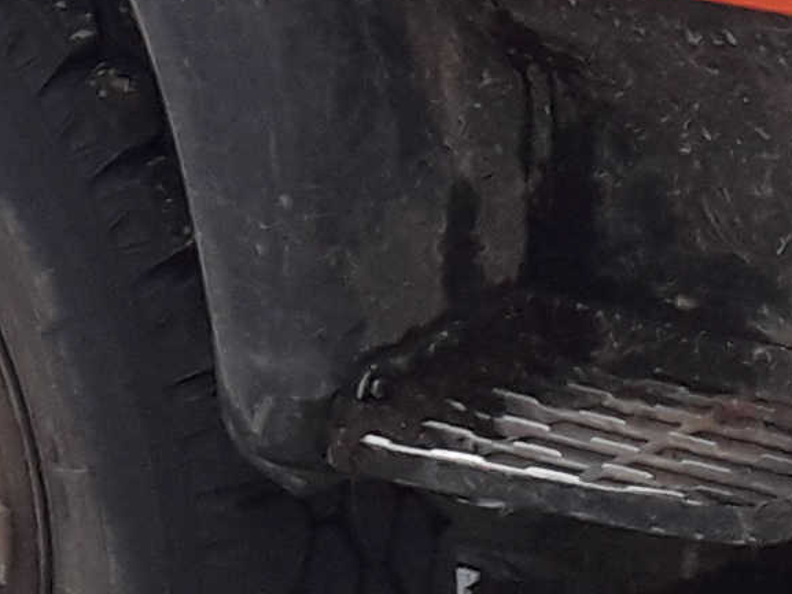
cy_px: -937
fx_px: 4417
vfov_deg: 7.1
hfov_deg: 10.1
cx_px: -222
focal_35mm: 193
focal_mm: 3.6
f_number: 1.9
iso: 64
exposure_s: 1/50
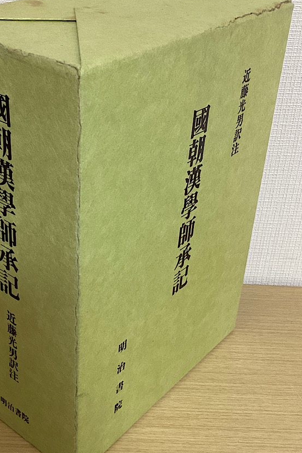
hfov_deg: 34.0
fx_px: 491
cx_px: 107
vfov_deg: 49.6
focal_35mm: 39
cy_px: 224
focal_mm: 3.3
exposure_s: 1/50
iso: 200
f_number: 2.4
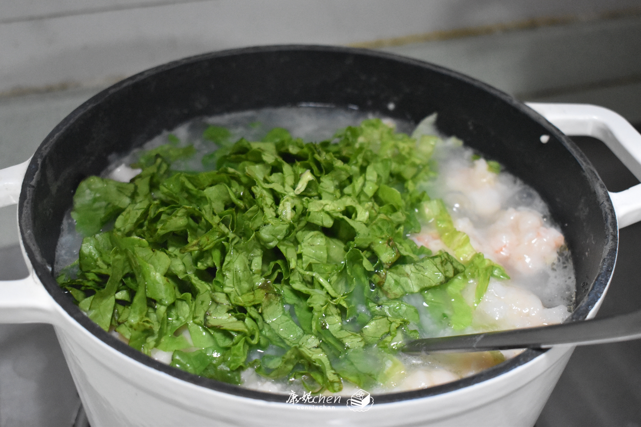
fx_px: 961
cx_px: 320
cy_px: 214
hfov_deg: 36.9
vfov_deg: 25.1
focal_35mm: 54
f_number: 5
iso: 5000
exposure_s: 1/60
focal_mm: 36
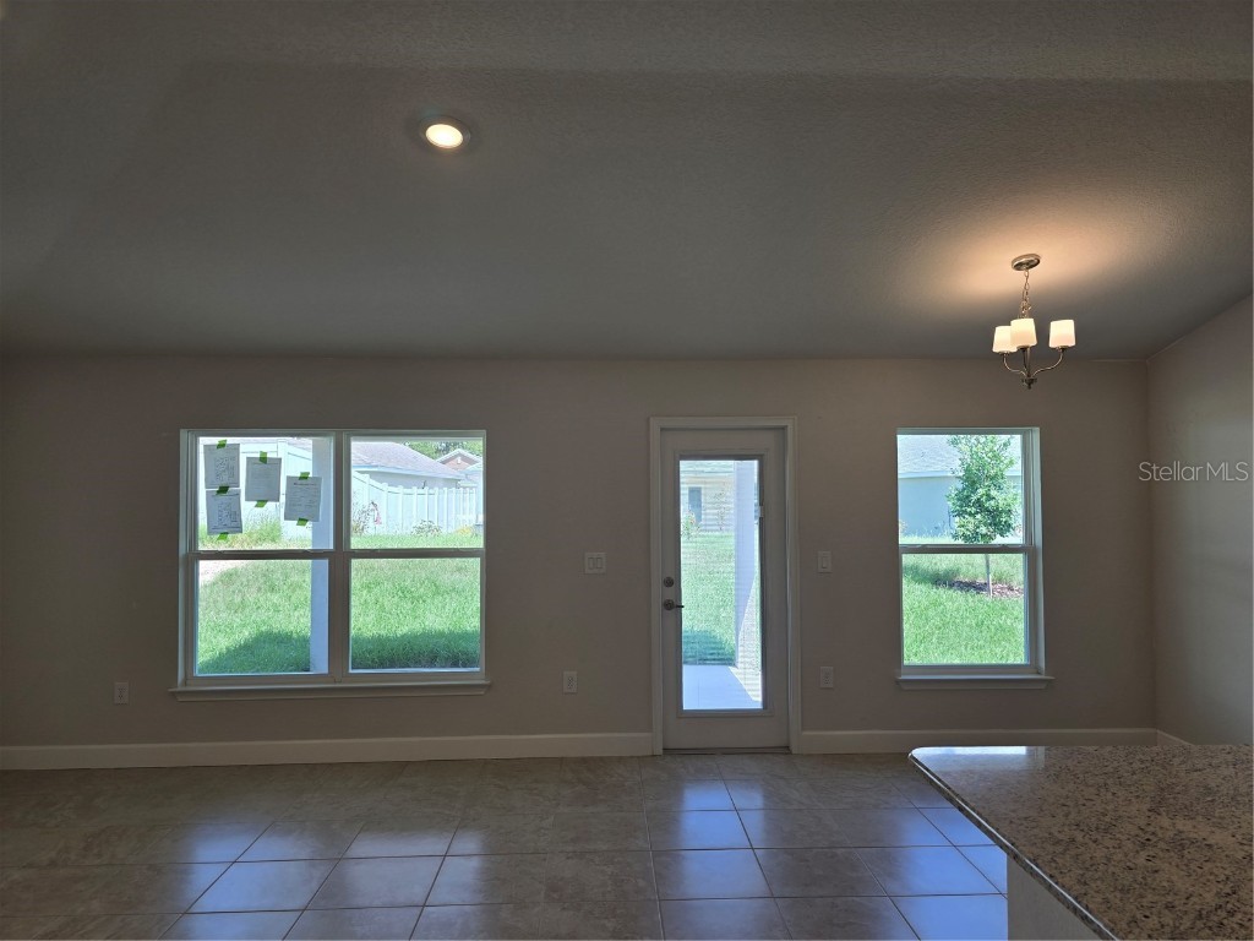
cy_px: 470
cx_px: 627
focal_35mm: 23
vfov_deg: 58.9
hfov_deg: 73.9
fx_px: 833
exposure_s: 1/120
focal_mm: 6.3
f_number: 1.7
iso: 16
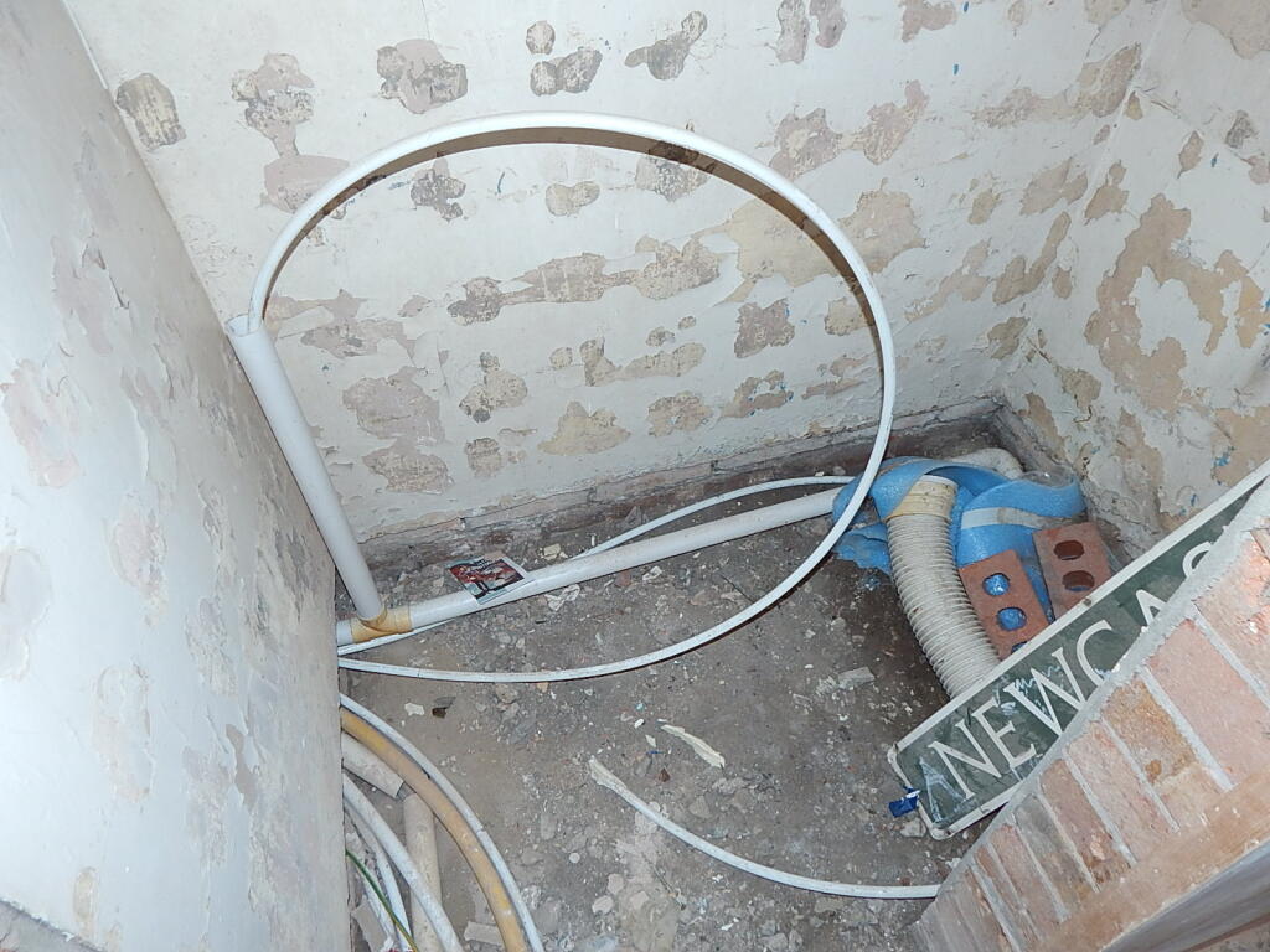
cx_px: 635
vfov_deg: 61.1
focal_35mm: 22
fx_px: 807
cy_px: 476
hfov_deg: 76.4
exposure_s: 1/30
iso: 125
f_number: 3
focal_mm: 4
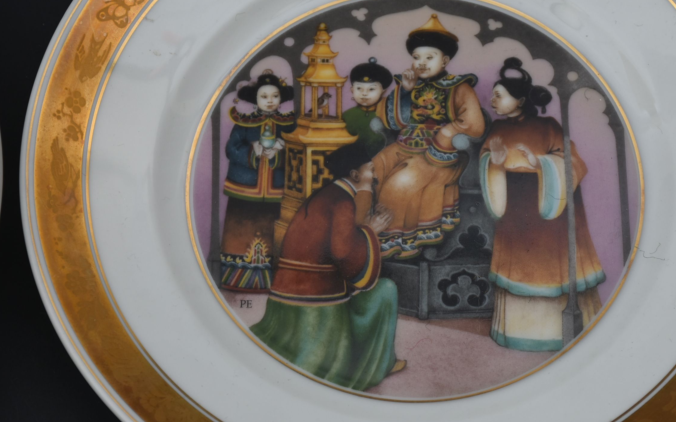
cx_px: 423
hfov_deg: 13.7
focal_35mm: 153
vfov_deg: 8.6
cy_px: 187
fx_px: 2812
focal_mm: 75
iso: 200
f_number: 10
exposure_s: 1/60
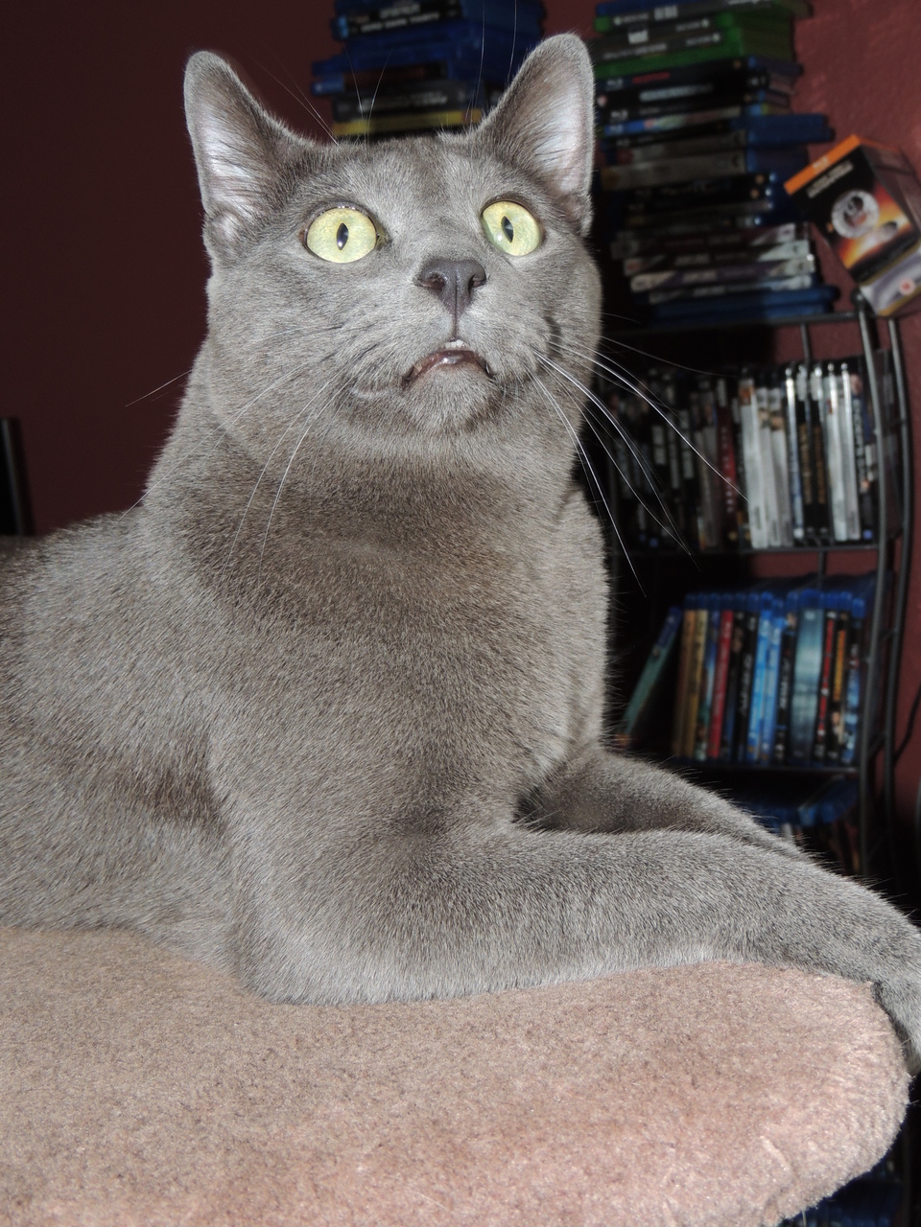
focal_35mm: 43
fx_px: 1525
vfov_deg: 43.9
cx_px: 460
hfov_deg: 33.6
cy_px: 614
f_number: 3.4
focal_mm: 7.6
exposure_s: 1/30
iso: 200
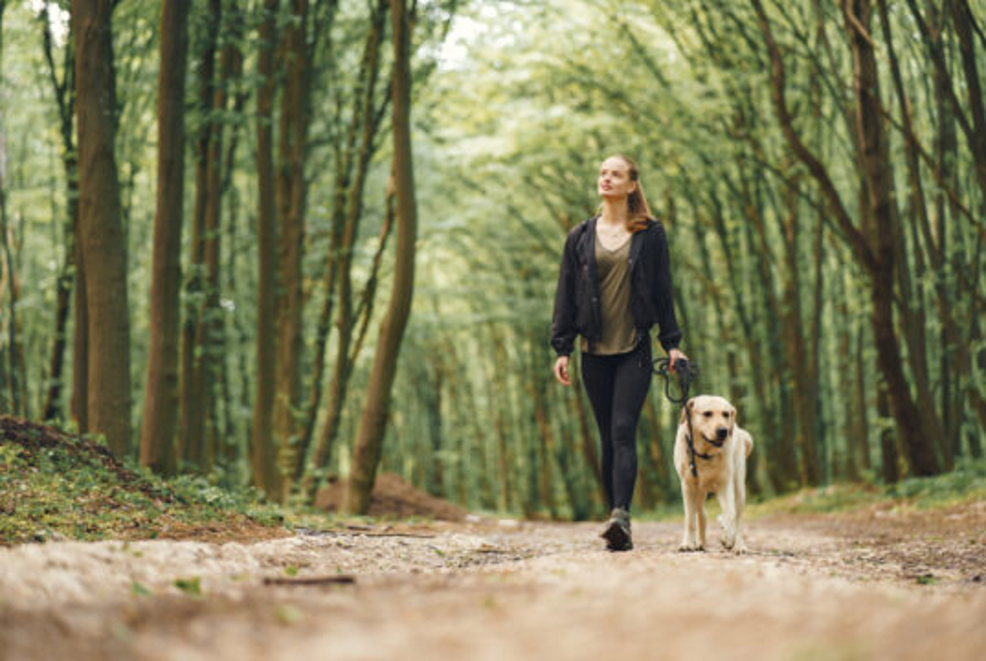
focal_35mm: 85
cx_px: 493
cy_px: 330
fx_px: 2332
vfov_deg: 16.1
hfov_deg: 23.9
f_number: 1.8
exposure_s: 1/320
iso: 1000
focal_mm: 85
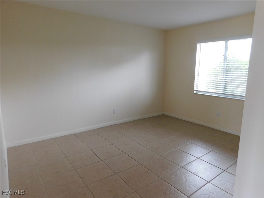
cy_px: 99
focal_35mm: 23
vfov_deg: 58.9
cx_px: 132
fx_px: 175
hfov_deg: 73.9
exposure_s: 1/30
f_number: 3
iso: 320
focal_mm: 4
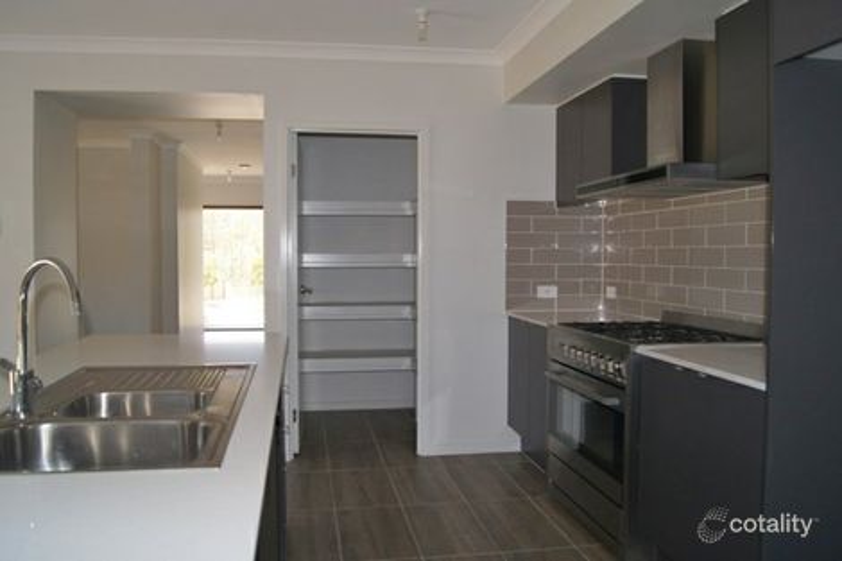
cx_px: 421
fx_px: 631
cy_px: 280
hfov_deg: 67.4
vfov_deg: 47.9
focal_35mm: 27
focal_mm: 18
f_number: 4.5
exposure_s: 1/160
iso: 320
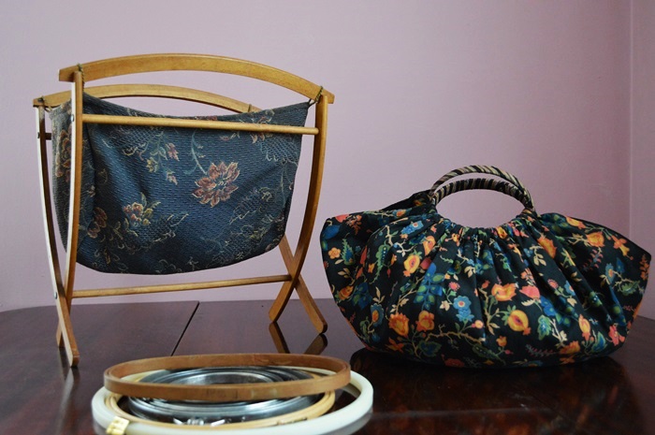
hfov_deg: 53.2
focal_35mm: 36
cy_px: 218
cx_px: 328
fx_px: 654
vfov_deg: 36.8
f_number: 4
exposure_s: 1/25
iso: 3200
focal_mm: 24
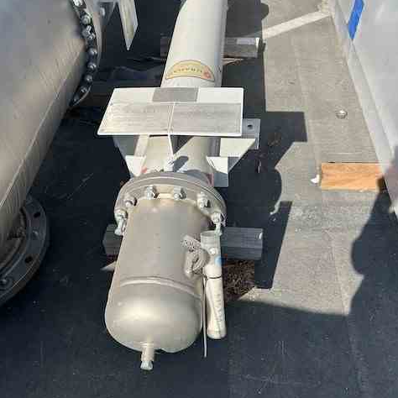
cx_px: 201
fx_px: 403
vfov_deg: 52.5
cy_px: 186
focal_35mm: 31
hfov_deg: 52.5
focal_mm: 5.7
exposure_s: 1/2994
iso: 50
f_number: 1.5
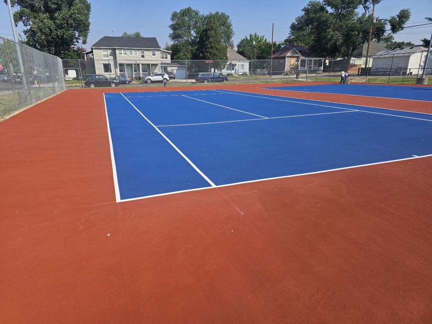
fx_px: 287
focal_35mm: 23
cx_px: 216
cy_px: 162
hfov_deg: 73.9
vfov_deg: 58.9
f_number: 1.7
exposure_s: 1/895
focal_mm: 6.3
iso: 10
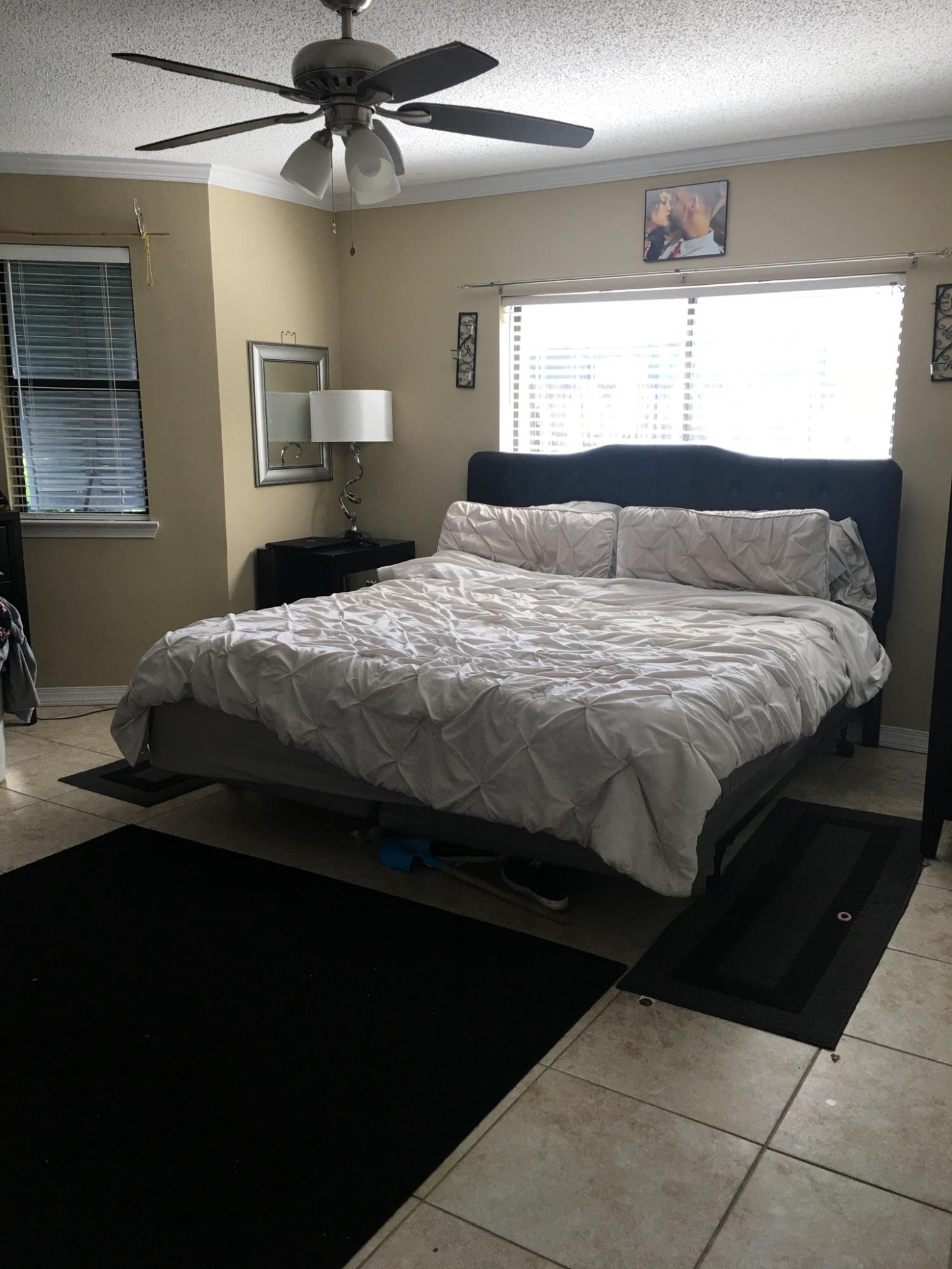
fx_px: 1063
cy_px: 634
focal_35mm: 29
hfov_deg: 48.2
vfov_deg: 61.7
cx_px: 476
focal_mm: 4.15
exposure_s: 1/40
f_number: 2.2
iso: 25
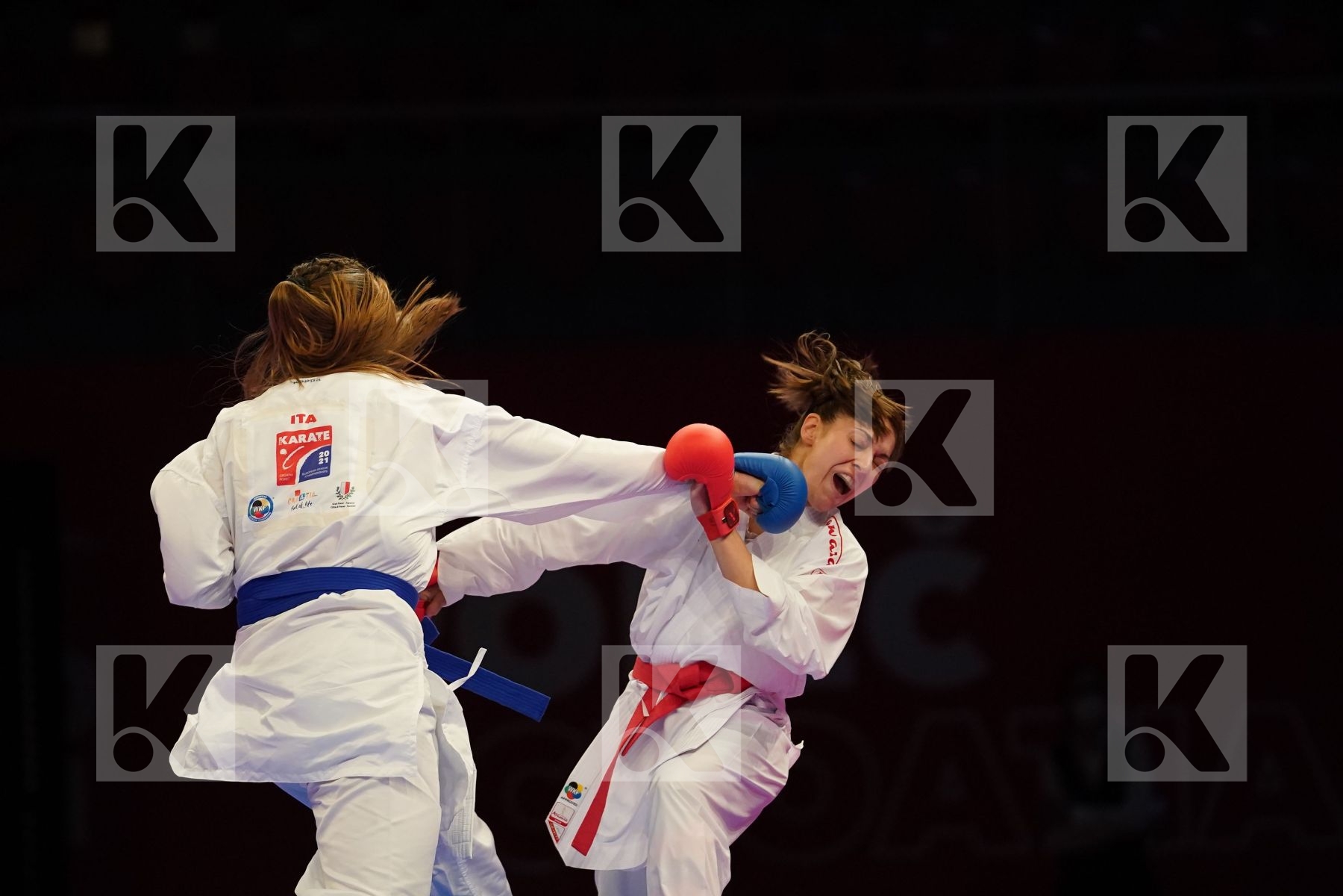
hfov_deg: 8.5
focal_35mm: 241
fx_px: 8990
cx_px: 672
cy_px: 448
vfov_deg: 5.7
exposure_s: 1/1000
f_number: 2.8
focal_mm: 161
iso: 2500
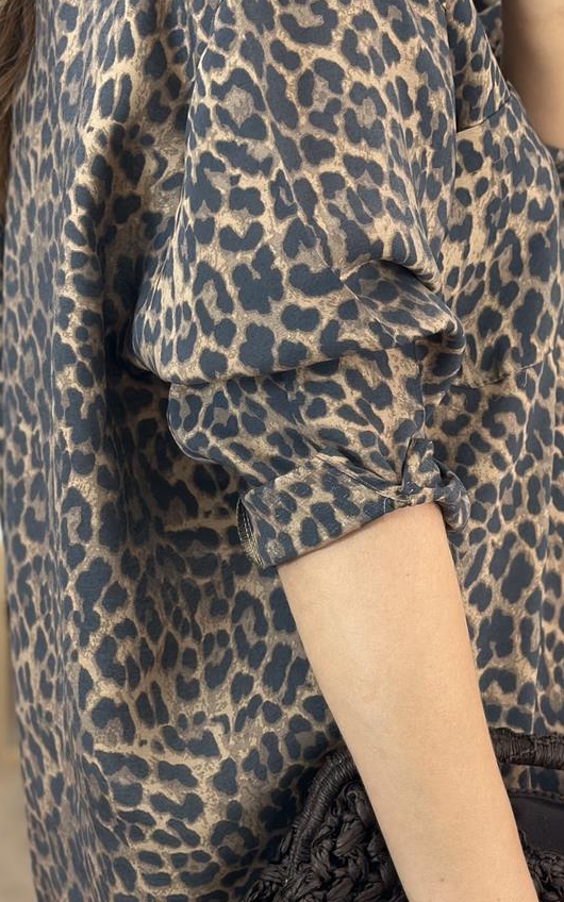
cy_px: 421
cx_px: 338
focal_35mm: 96
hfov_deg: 13.6
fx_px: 2361
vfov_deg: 21.6
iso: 80
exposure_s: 1/141
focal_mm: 6.86
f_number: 1.78
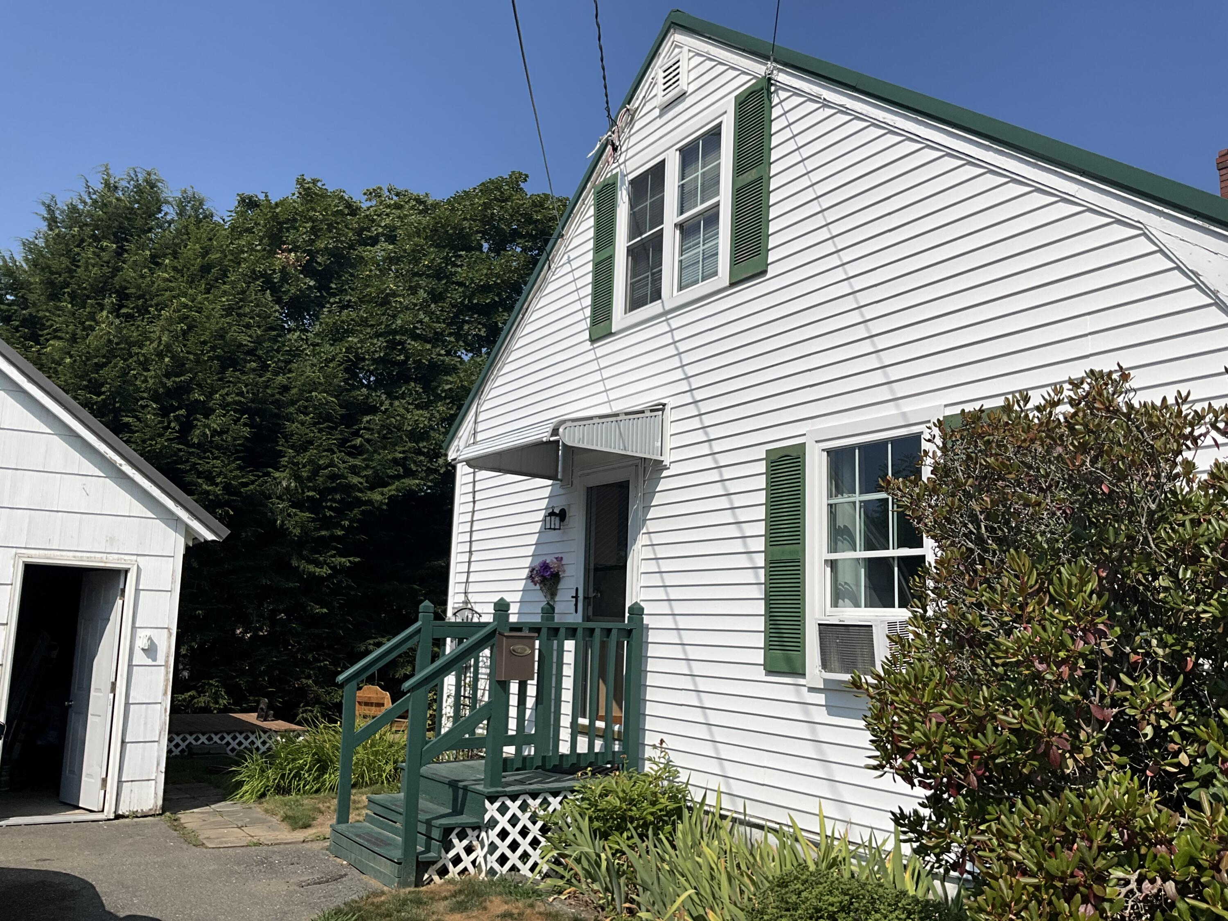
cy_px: 460
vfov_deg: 48.2
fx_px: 1029
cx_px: 614
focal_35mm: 29
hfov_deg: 61.7
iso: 25
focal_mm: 3
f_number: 1.8
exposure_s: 1/4065
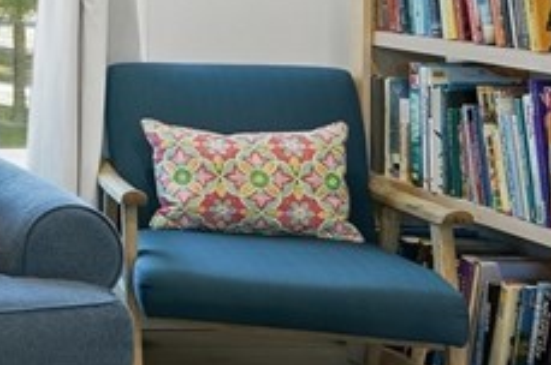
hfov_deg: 19.4
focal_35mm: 76
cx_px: -464
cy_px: -67
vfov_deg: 17.1
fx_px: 1162
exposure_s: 1/100
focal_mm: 16
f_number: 9
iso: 320
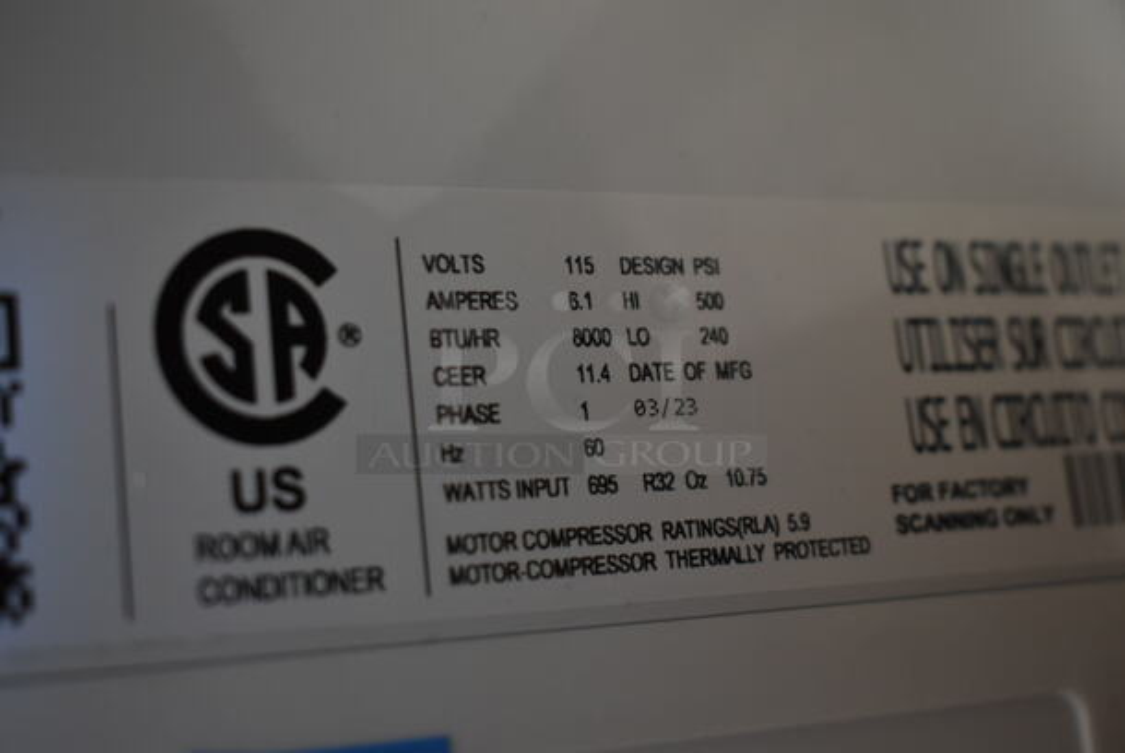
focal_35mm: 54
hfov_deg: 36.8
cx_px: 562
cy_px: 376
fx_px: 1689
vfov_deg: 25.1
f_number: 4.8
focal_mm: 36
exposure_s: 1/60
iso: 1250
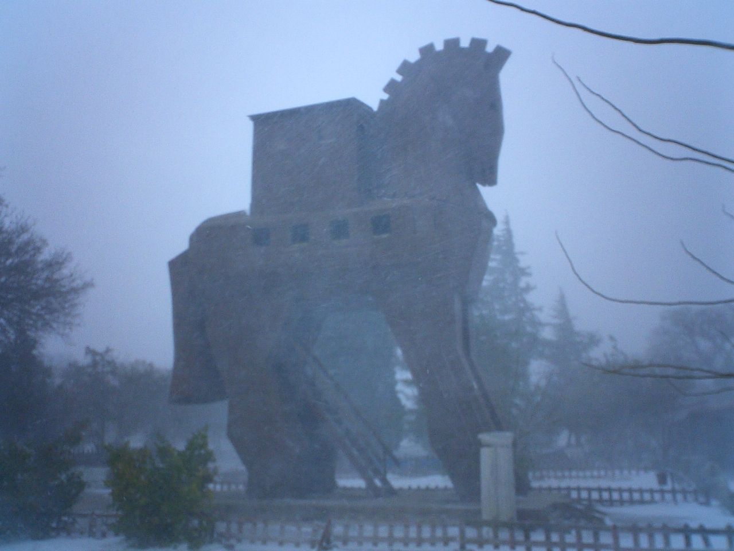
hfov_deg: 50.1
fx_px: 785
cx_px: 367
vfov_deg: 38.7
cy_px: 276
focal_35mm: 37
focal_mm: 5.6
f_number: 3.5
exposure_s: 1/250
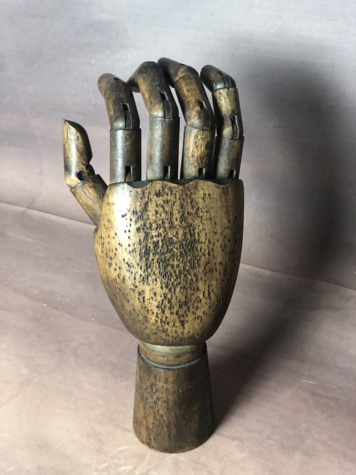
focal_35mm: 52
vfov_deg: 36.8
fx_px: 713
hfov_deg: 28.0
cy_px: 238
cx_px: 178
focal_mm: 6
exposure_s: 1/33
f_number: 2.4
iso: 125
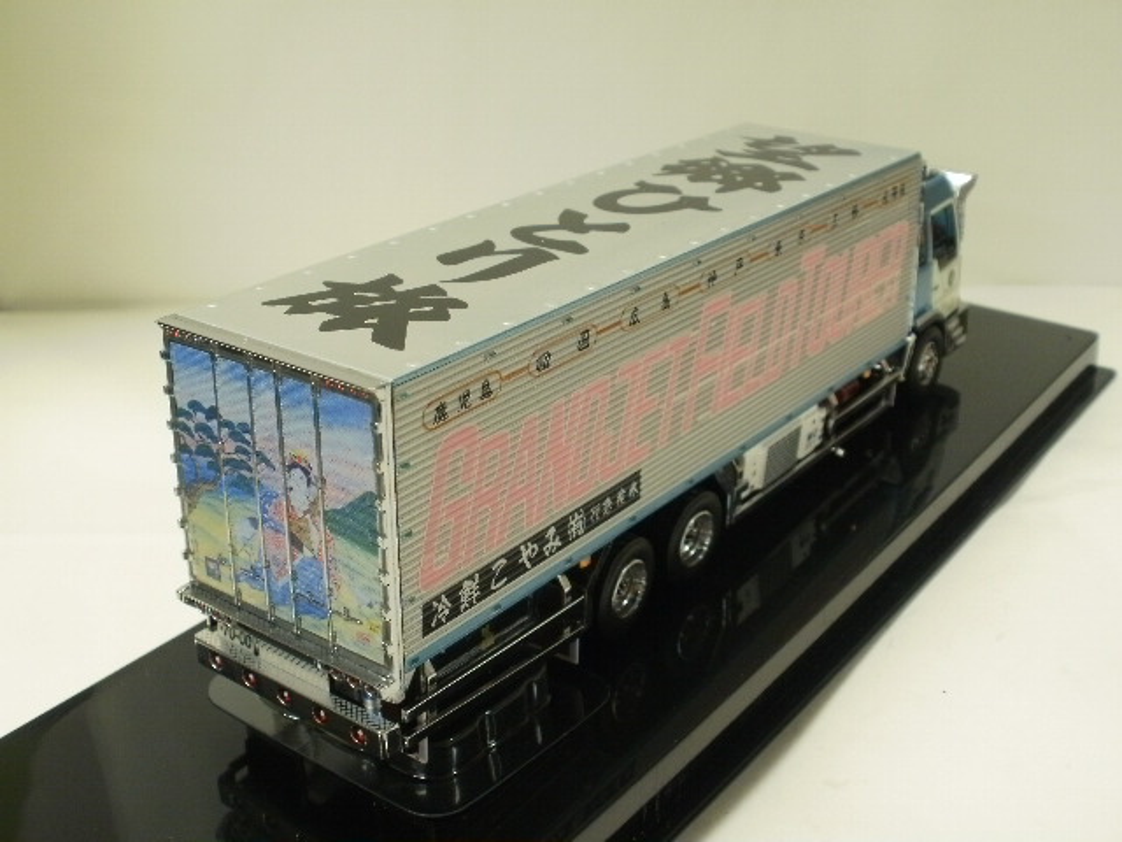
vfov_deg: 32.9
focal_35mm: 44
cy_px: 421
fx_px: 1426
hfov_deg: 42.9
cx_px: 561
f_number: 4
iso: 125
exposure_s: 1/13
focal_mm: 7.7
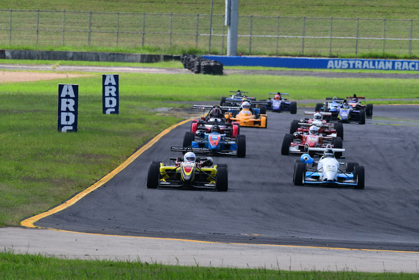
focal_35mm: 615
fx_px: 7160
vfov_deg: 2.2
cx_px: 210
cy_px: 140
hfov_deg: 3.4
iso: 800
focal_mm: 410
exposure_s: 1/640
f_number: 13
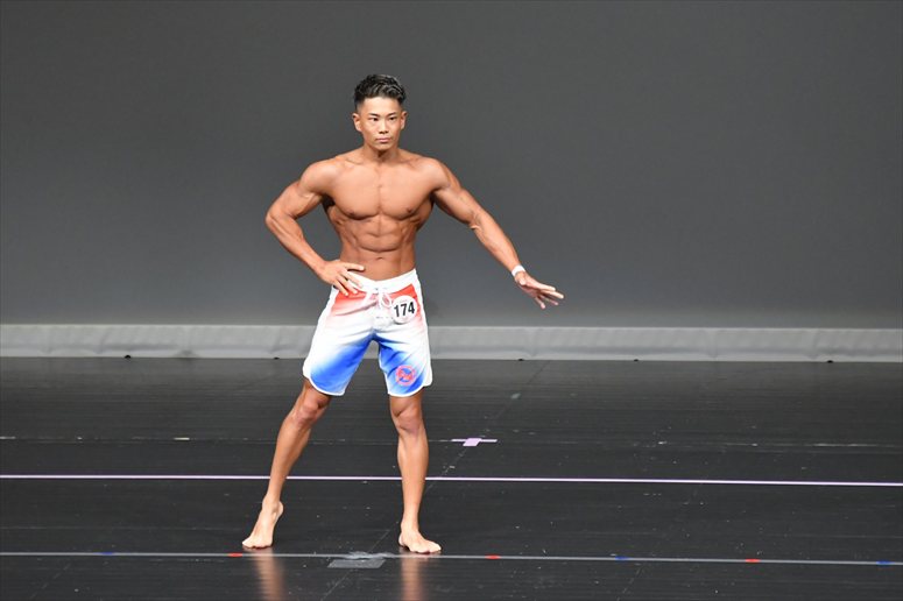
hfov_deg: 6.0
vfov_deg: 4.0
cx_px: 452
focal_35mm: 345
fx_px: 8650
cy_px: 300
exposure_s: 1/400
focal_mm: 230
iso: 5000
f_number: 5.6
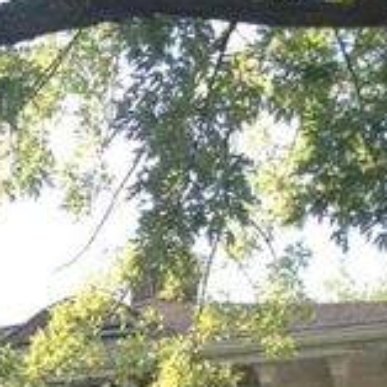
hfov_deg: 14.0
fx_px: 1568
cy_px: 731
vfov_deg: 12.6
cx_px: 71
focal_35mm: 124
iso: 50
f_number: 2.4
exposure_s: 1/326
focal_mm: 4.12
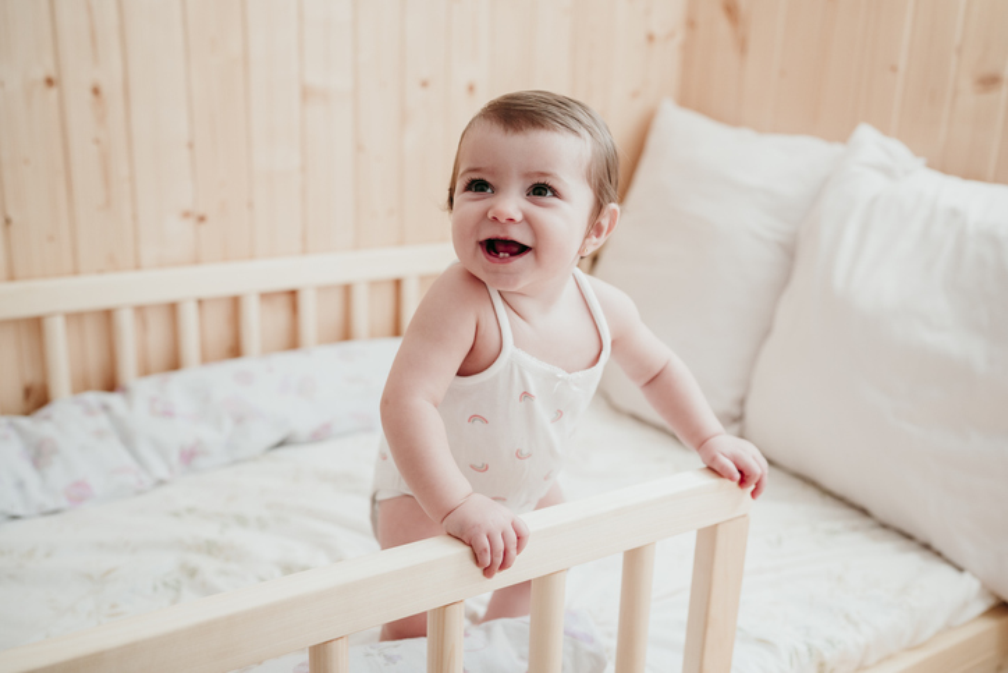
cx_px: 504
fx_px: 980
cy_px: 336
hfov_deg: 54.4
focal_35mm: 35
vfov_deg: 37.9
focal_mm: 35
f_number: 2.8
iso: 1000
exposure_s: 1/250
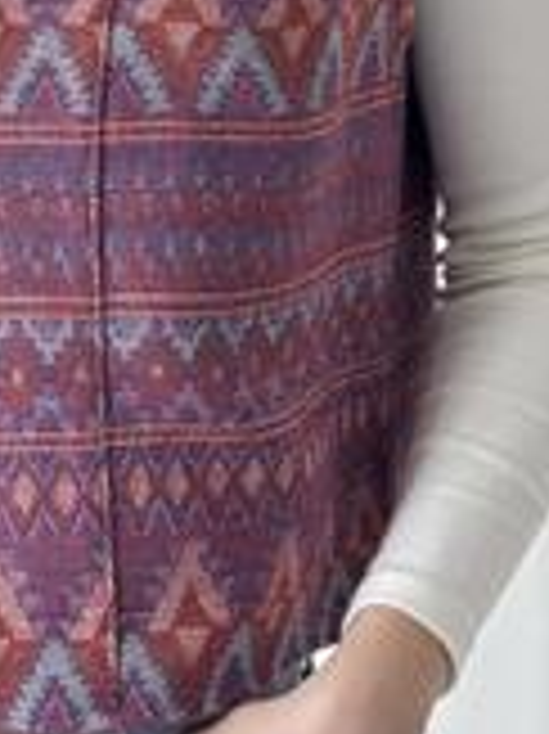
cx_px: 234
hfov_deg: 9.4
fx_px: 3324
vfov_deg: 12.3
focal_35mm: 157
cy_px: -137
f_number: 1.78
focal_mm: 6.76
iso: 64
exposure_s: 1/262
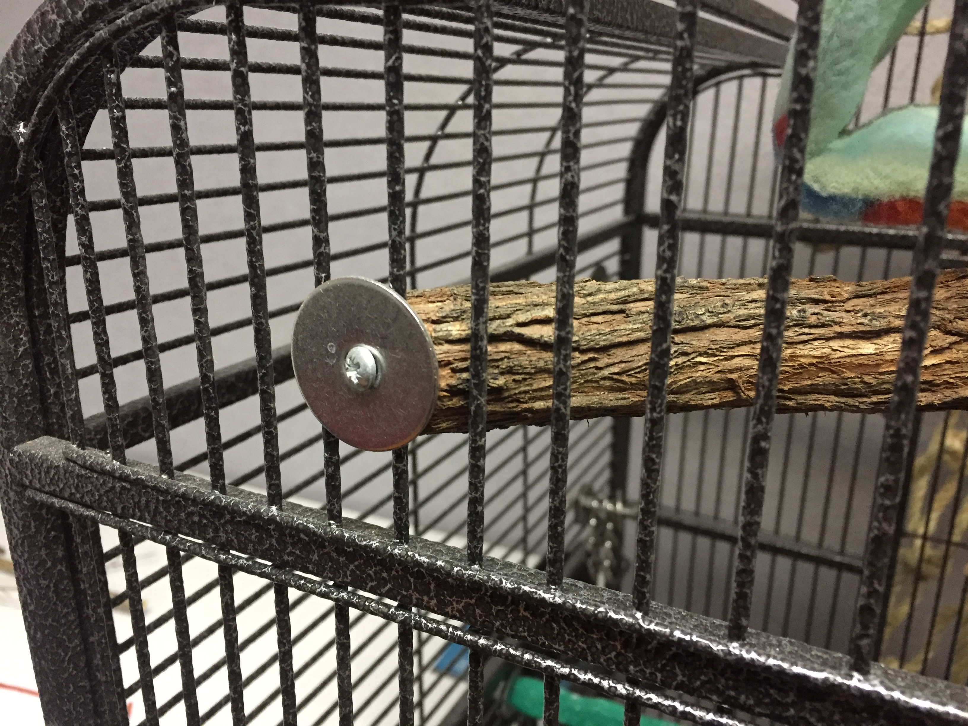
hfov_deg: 61.7
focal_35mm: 29
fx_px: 811
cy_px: 363
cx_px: 484
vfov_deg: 48.2
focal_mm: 4.15
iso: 320
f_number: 2.2
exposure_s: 1/17
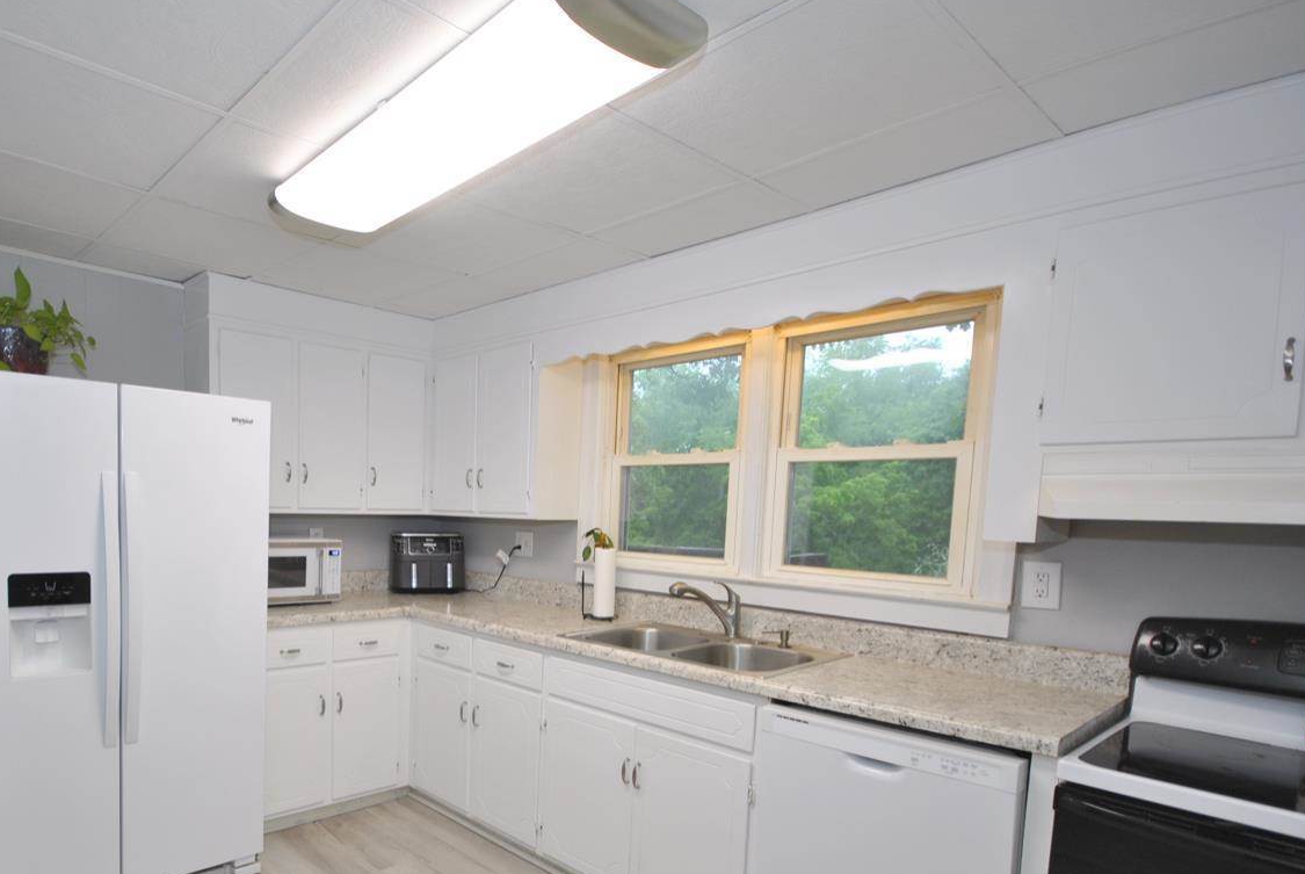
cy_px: 571
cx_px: 444
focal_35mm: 20
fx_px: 726
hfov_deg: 81.3
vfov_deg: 60.8
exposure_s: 1/50
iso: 200
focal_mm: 10
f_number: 4
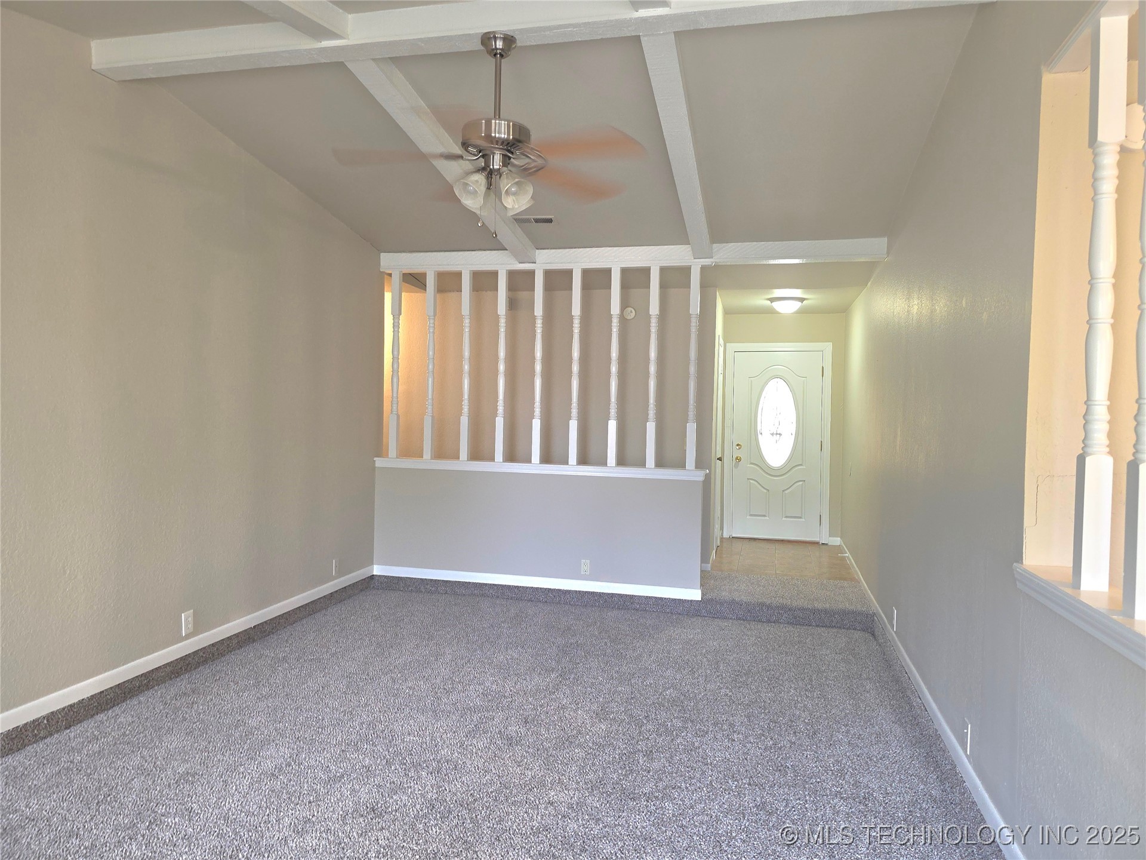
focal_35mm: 23
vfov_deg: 58.9
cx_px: 573
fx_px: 761
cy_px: 430
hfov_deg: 73.9
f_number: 1.7
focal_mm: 6.3
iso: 100
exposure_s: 1/24
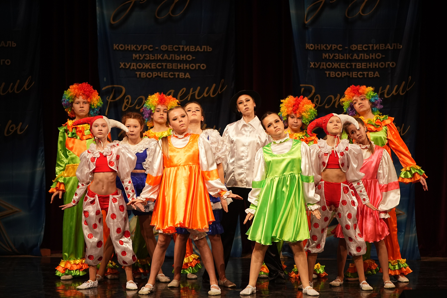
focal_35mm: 200
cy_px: 149
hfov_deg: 10.3
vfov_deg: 6.9
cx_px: 224
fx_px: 2483
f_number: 2.8
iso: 1250
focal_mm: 200
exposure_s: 1/400
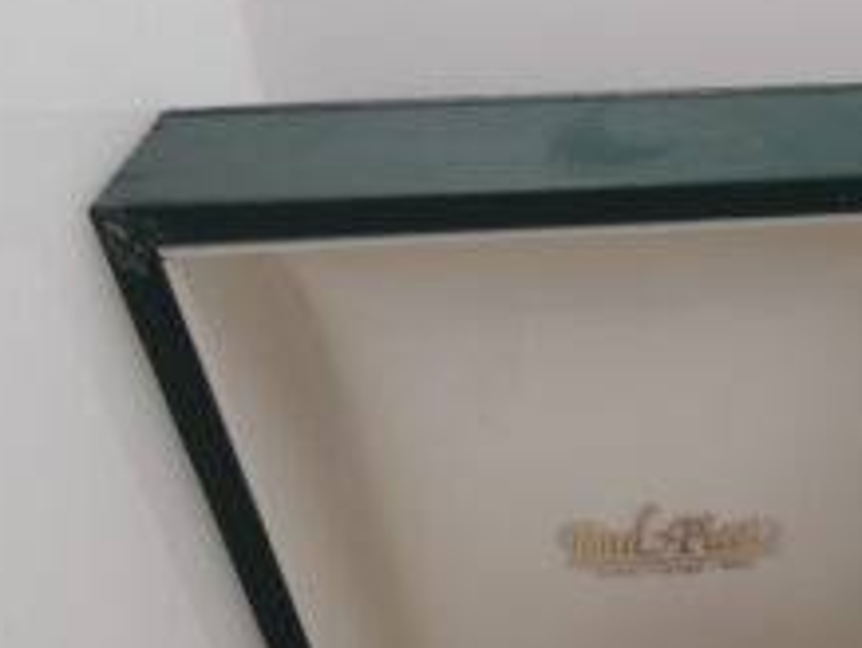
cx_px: 1064
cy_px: 735
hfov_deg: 29.4
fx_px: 1371
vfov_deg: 24.6
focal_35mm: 55
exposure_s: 1/200
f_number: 2.8
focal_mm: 3.6
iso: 80
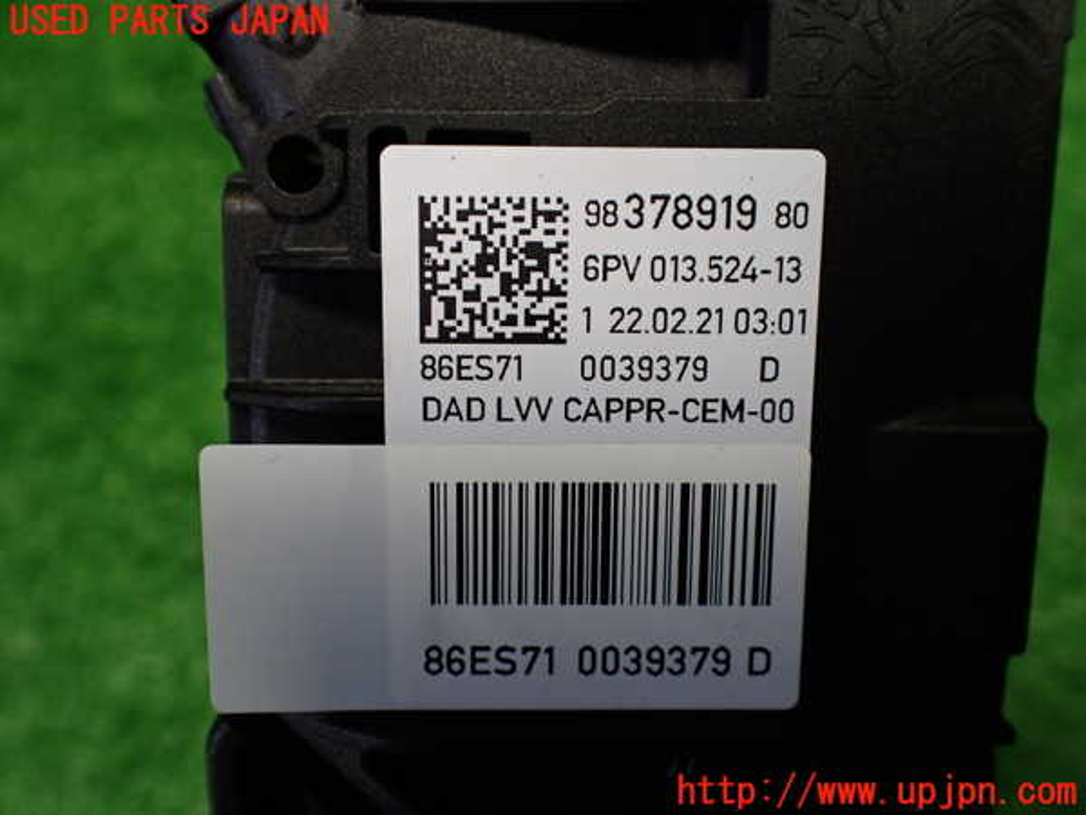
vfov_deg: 46.8
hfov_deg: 60.0
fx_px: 941
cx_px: 543
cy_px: 408
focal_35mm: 30
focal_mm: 5.4
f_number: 2.3
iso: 400
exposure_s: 1/125
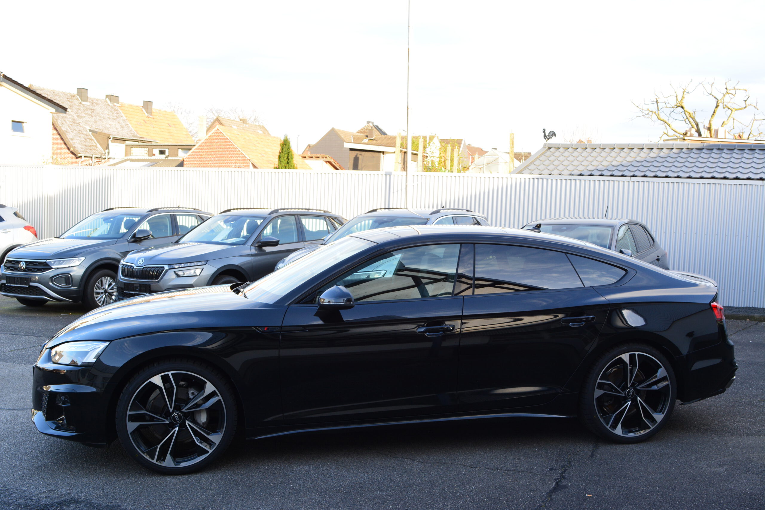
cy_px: 255
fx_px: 797
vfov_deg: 35.5
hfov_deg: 51.3
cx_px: 382
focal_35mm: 38
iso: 360
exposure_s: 1/60
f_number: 10
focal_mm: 25
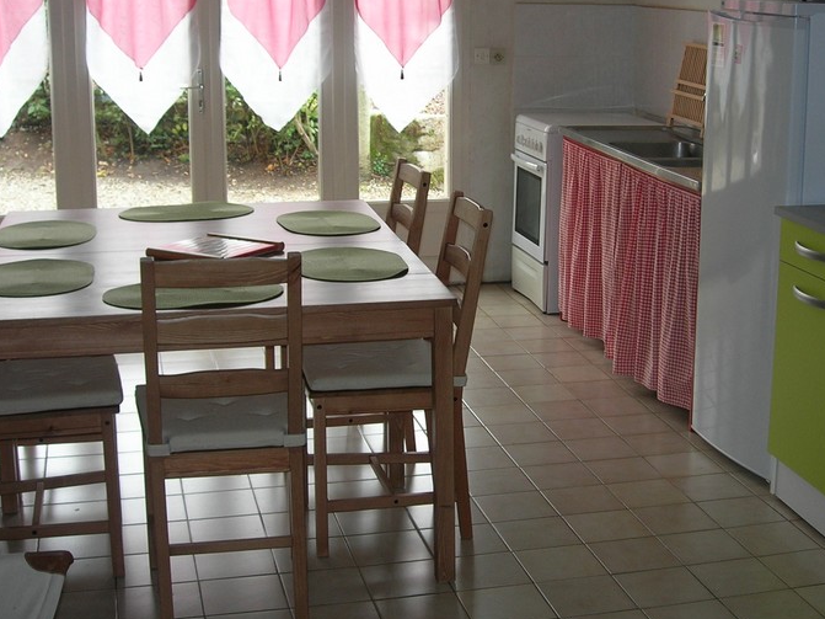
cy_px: 241
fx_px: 1382
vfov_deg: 25.2
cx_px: 524
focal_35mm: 58
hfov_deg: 33.1
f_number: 2.8
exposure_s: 1/30
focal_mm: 7.8
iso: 64
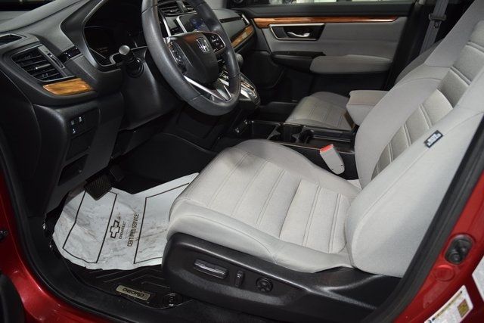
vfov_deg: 48.0
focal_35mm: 27
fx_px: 363
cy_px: 162
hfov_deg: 67.4
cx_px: 242
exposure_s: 1/60
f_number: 3.5
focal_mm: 18
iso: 1600
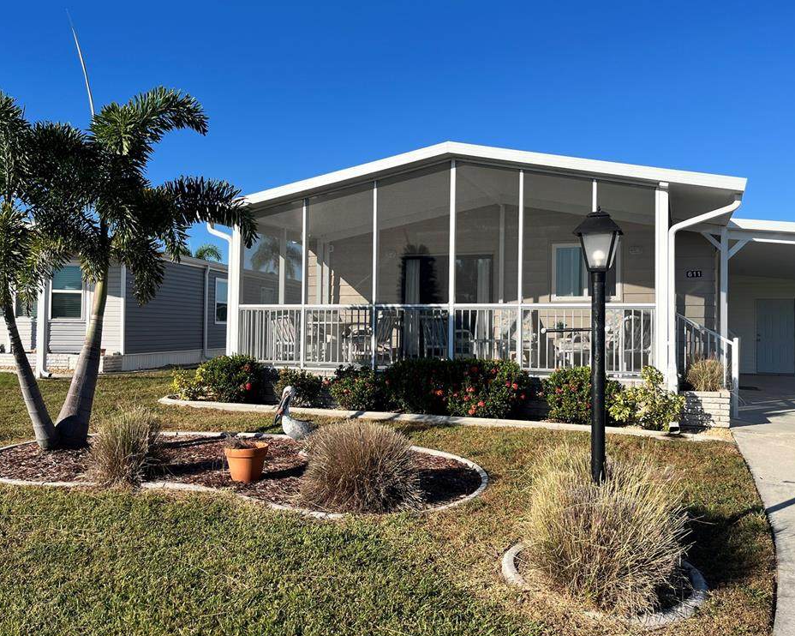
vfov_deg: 51.5
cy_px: 315
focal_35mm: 28
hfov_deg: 62.2
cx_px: 423
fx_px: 659
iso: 50
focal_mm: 5.1
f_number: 1.6
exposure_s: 1/3413
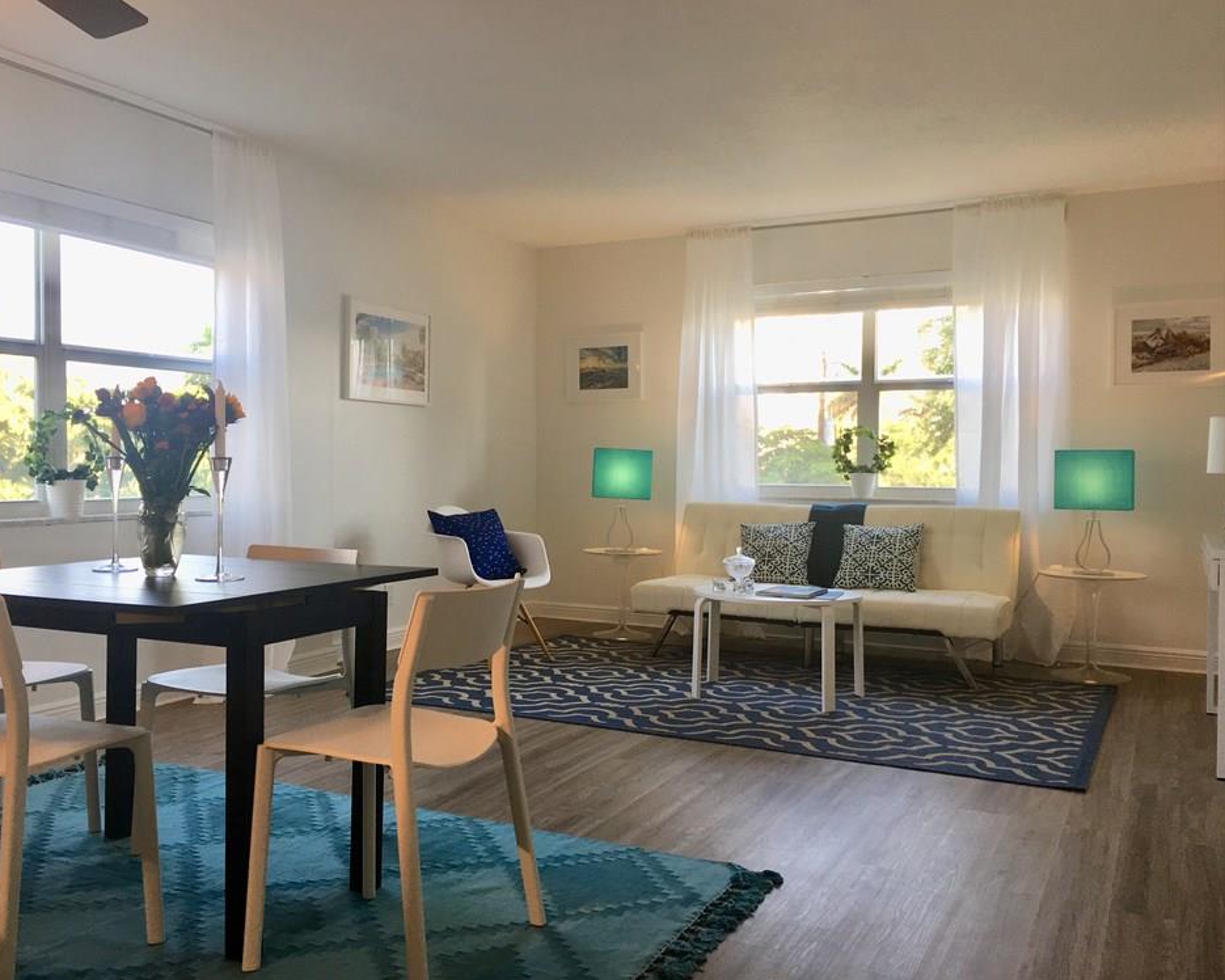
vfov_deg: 47.1
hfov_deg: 57.1
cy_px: 481
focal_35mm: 31
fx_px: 1124
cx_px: 557
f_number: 2.2
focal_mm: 4.15
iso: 32
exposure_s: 1/60
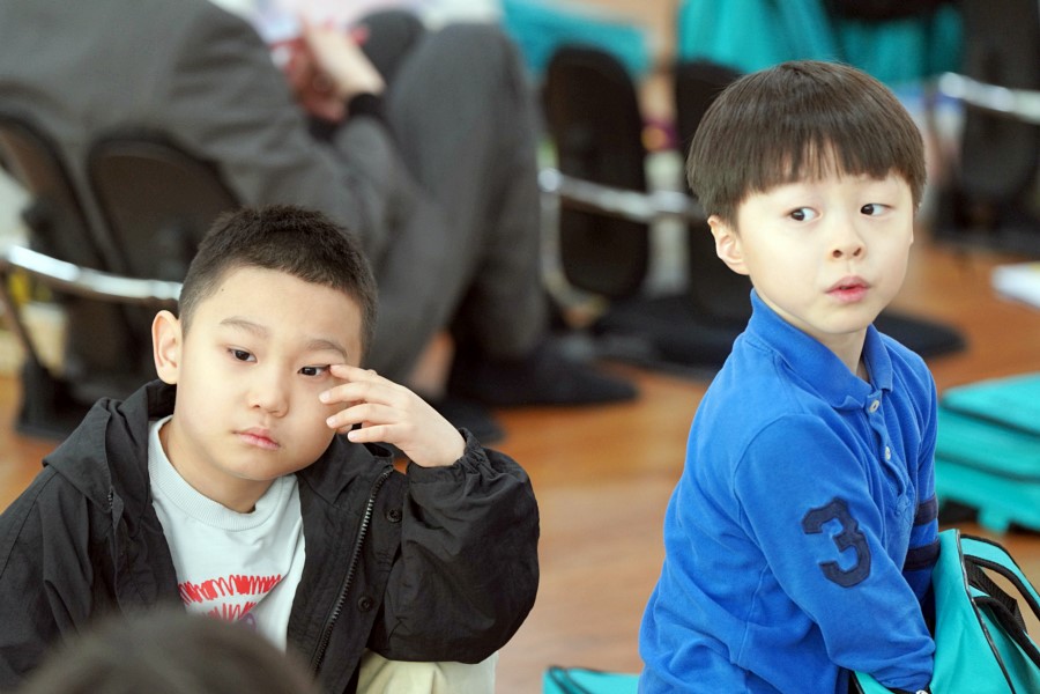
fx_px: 5777
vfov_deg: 6.9
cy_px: 347
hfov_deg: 10.3
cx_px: 520
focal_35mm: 200
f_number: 4
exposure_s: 1/250
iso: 2500
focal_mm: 200
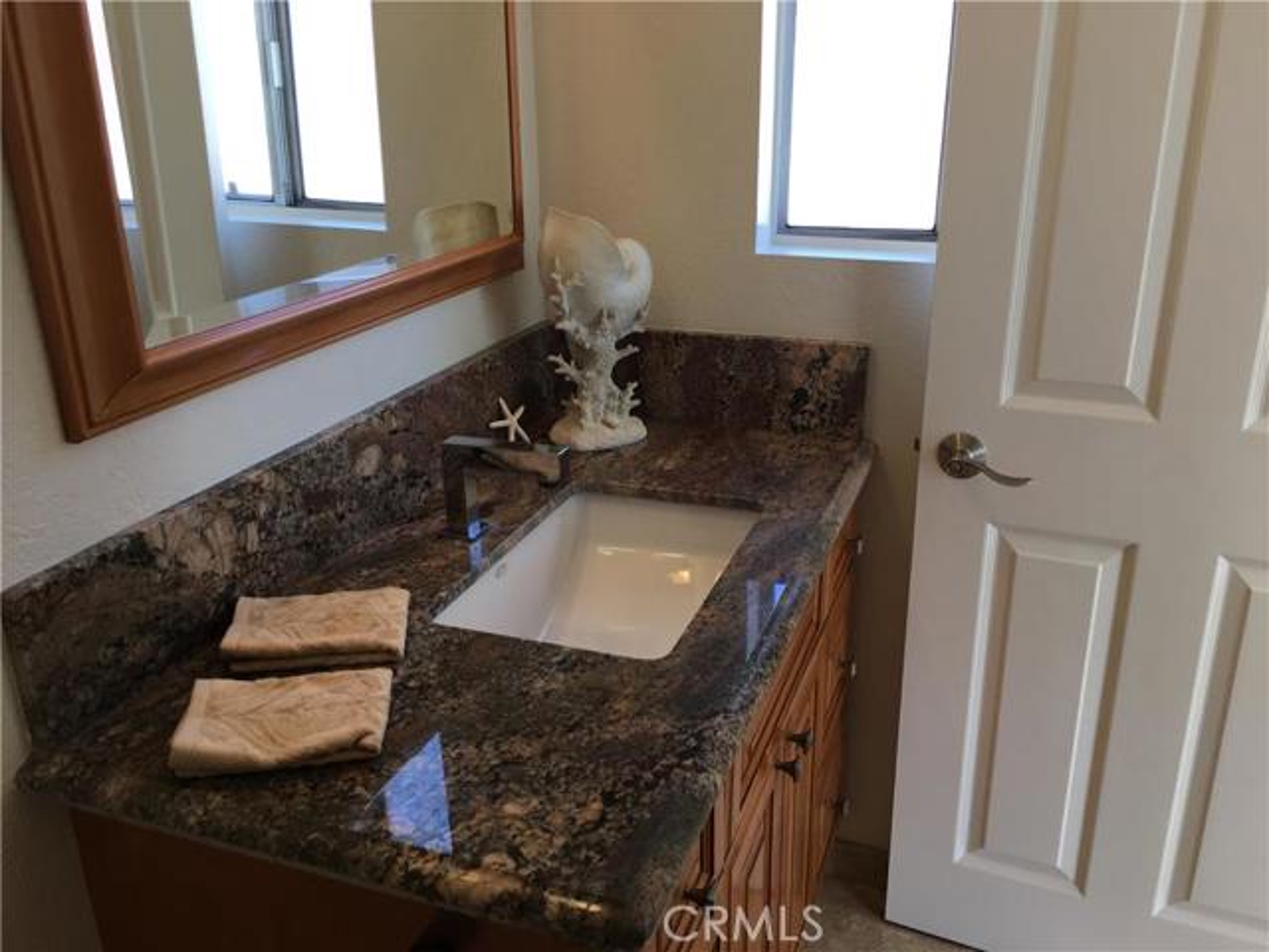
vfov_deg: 48.2
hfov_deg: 61.7
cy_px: 476
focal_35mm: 29
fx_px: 1063
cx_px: 634
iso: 40
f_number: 2.2
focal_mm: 4.15
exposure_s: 1/120
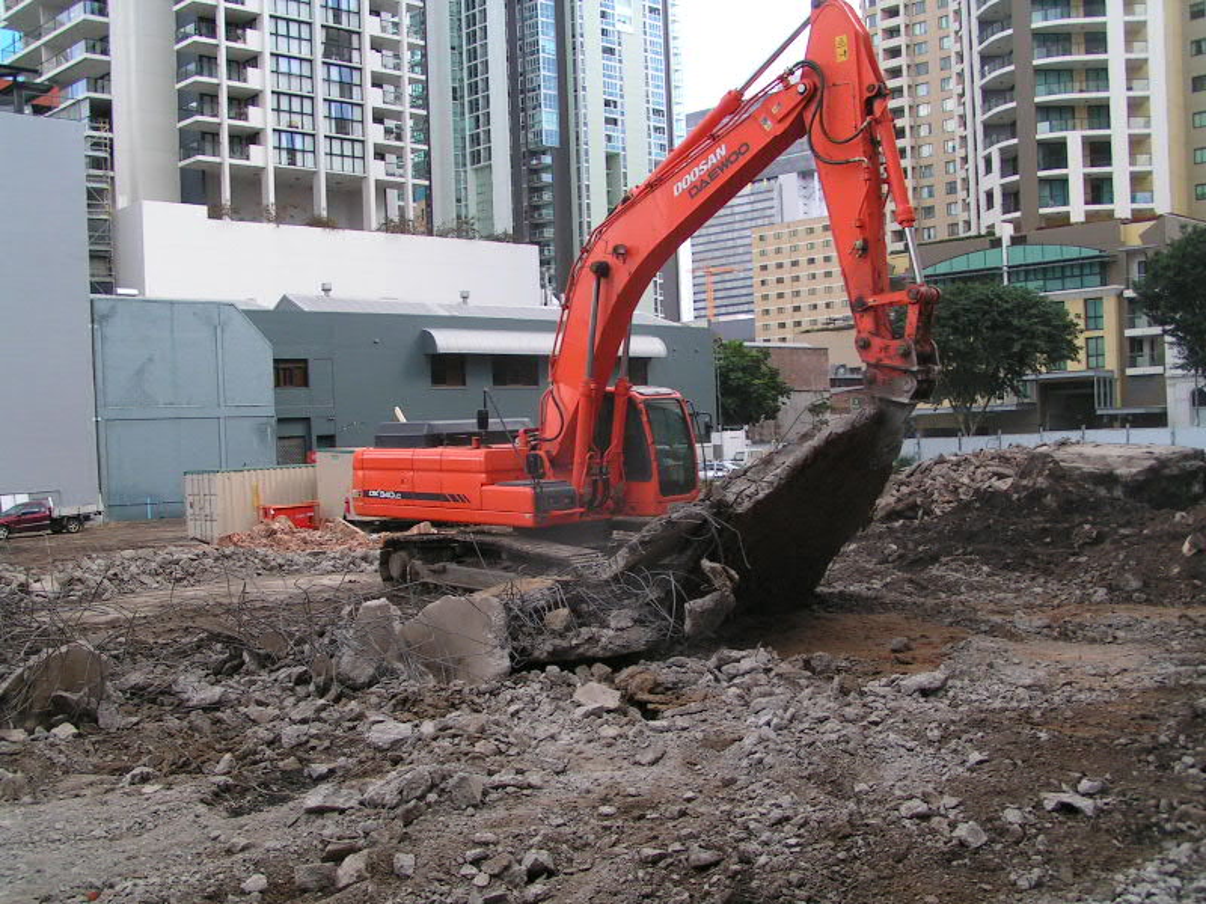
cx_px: 603
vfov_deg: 36.8
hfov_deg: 47.9
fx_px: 1359
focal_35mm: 39
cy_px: 452
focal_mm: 6
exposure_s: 1/100
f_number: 5.6
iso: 50
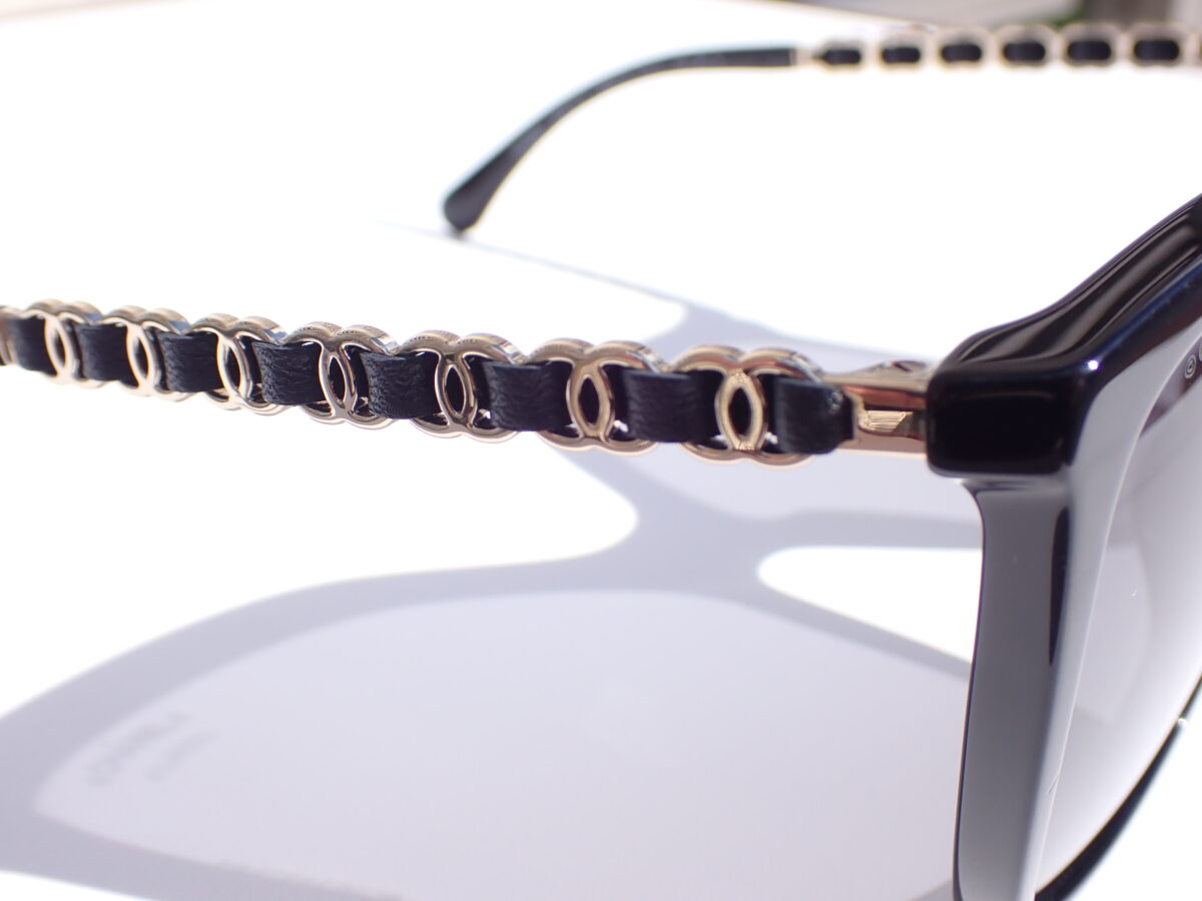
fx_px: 1424
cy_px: 450
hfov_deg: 45.8
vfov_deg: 35.1
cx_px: 601
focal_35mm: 41
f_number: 4
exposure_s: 1/640
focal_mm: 7.31
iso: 100
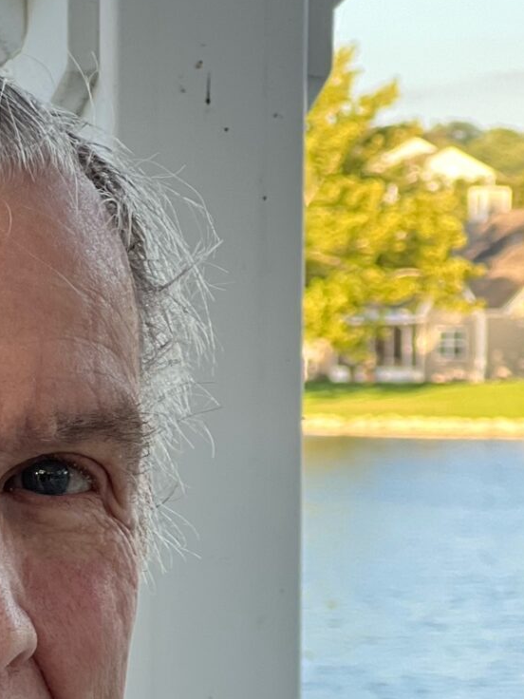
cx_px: -116
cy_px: 762
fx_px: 4057
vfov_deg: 9.7
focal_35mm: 201
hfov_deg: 7.3
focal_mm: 9
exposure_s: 1/121
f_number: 2.8
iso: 80
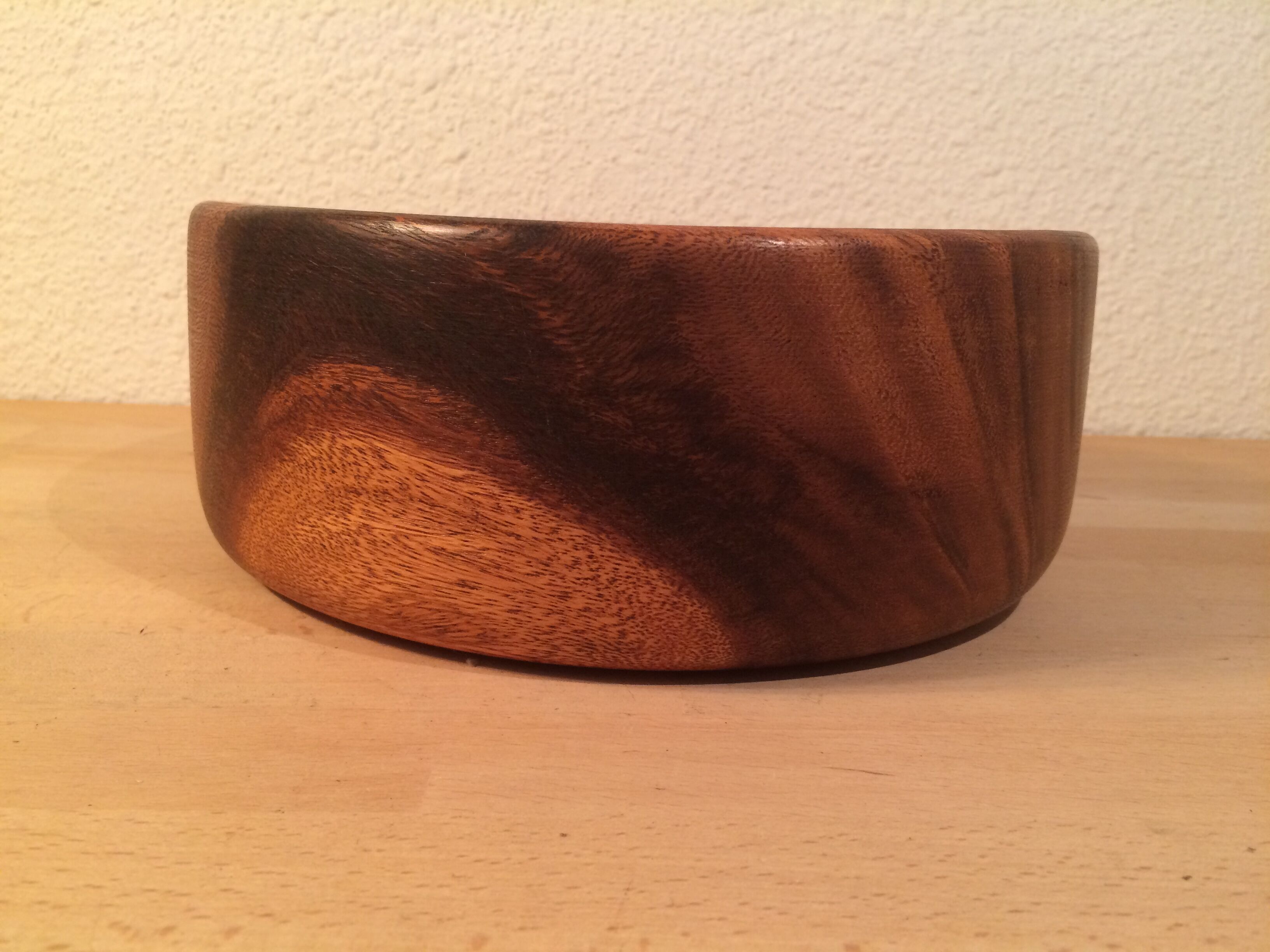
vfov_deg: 48.2
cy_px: 476
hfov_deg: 61.7
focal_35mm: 29
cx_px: 635
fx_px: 1064
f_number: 2.2
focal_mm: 4.15
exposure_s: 1/33
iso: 80
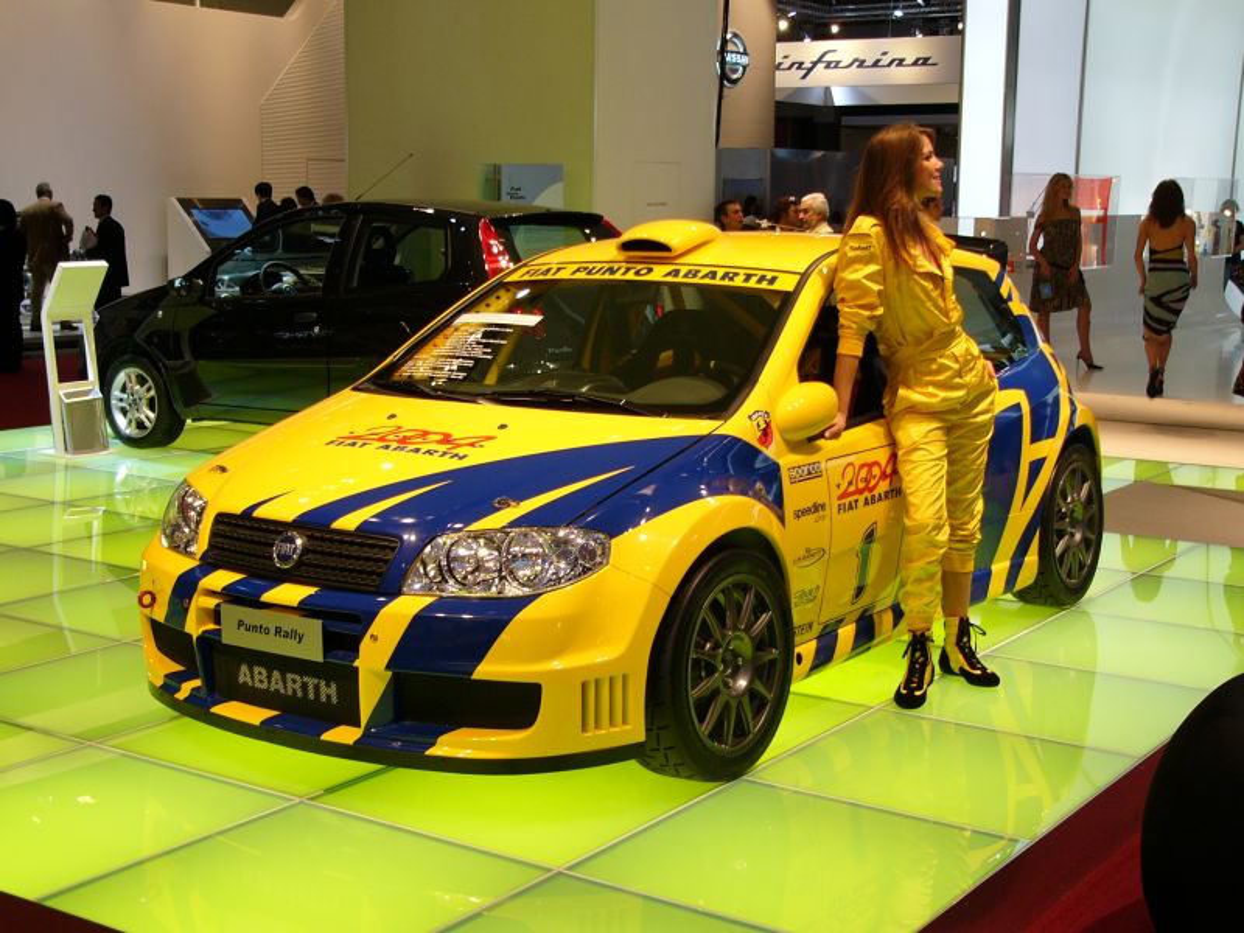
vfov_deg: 29.7
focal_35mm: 49
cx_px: 622
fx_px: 1761
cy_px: 466
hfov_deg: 38.9
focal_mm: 8.2
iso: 75
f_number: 2.8
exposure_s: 1/60
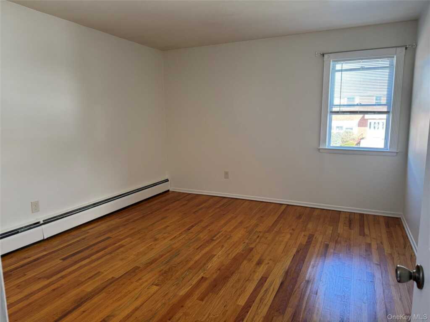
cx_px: 215
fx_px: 298
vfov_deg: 56.8
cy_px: 161
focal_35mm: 24
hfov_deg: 71.6
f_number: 1.78
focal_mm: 6.76
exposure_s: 1/121
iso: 200
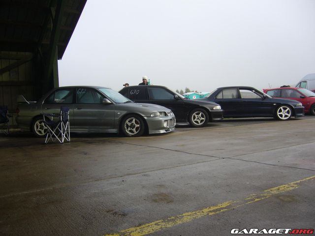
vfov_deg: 40.7
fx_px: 318
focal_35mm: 35
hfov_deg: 52.6
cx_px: 158
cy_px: 118
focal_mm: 5.8
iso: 80
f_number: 2.8
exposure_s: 1/400
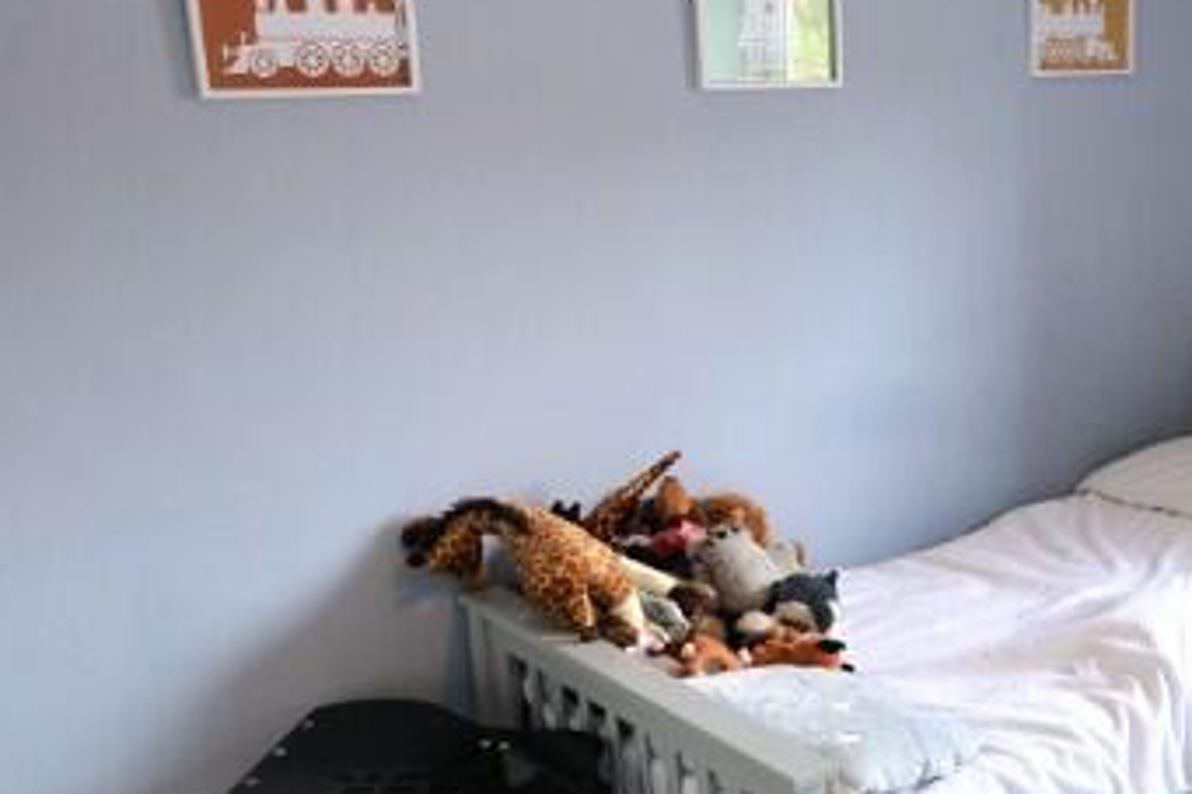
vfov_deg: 29.8
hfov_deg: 39.2
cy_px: 413
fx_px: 1489
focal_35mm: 45
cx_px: 1157
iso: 400
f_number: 8
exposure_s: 1/25
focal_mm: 10
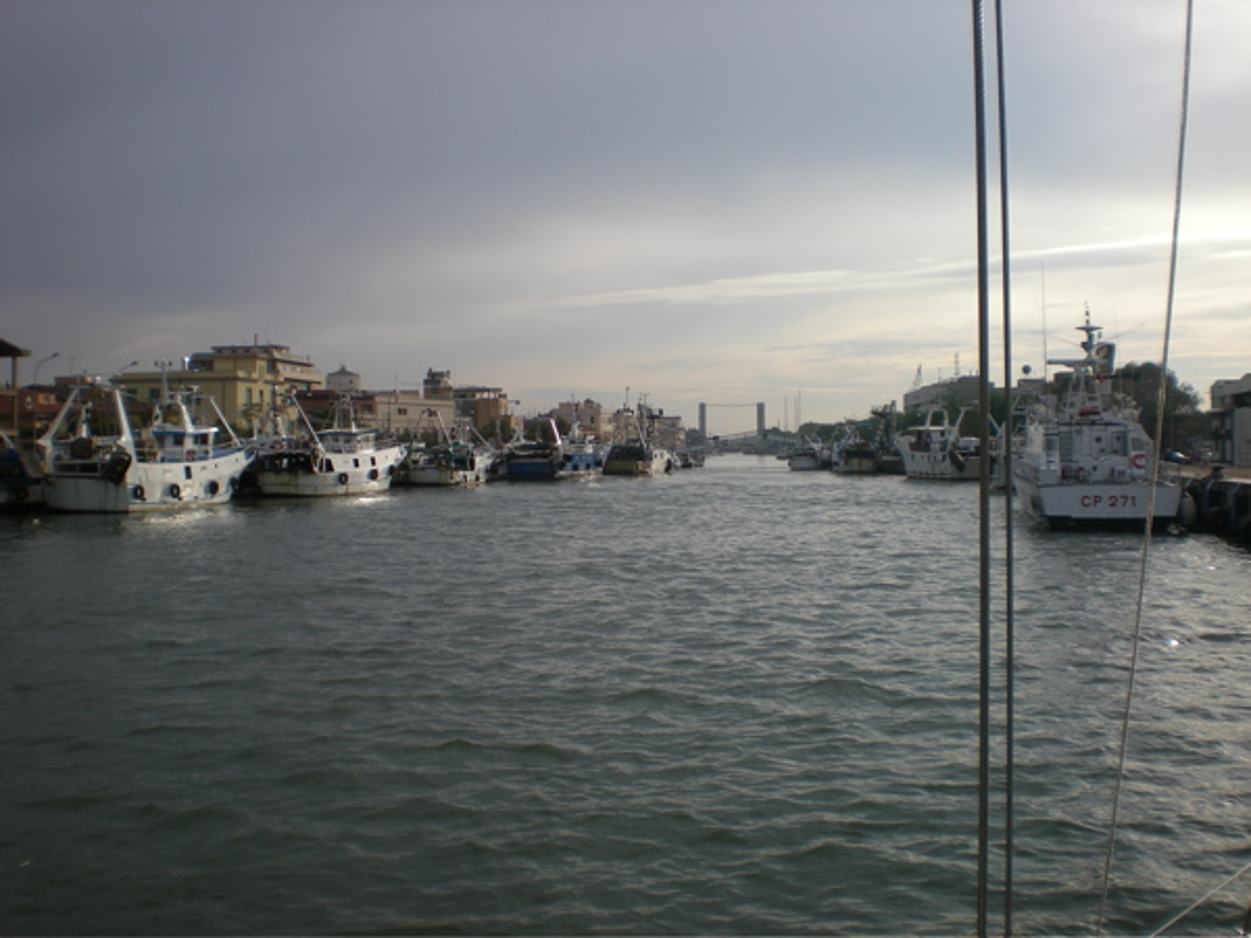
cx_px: 626
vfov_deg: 37.7
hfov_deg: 49.0
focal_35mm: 38
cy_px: 469
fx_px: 1373
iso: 50
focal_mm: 6.3
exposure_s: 1/363
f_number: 4.6
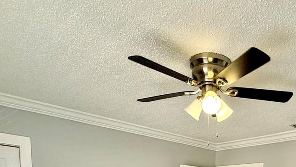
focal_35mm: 38
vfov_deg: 24.6
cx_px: 218
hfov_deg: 50.8
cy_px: 246
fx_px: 298
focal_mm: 2.22
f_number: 2.2
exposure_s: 1/120
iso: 100
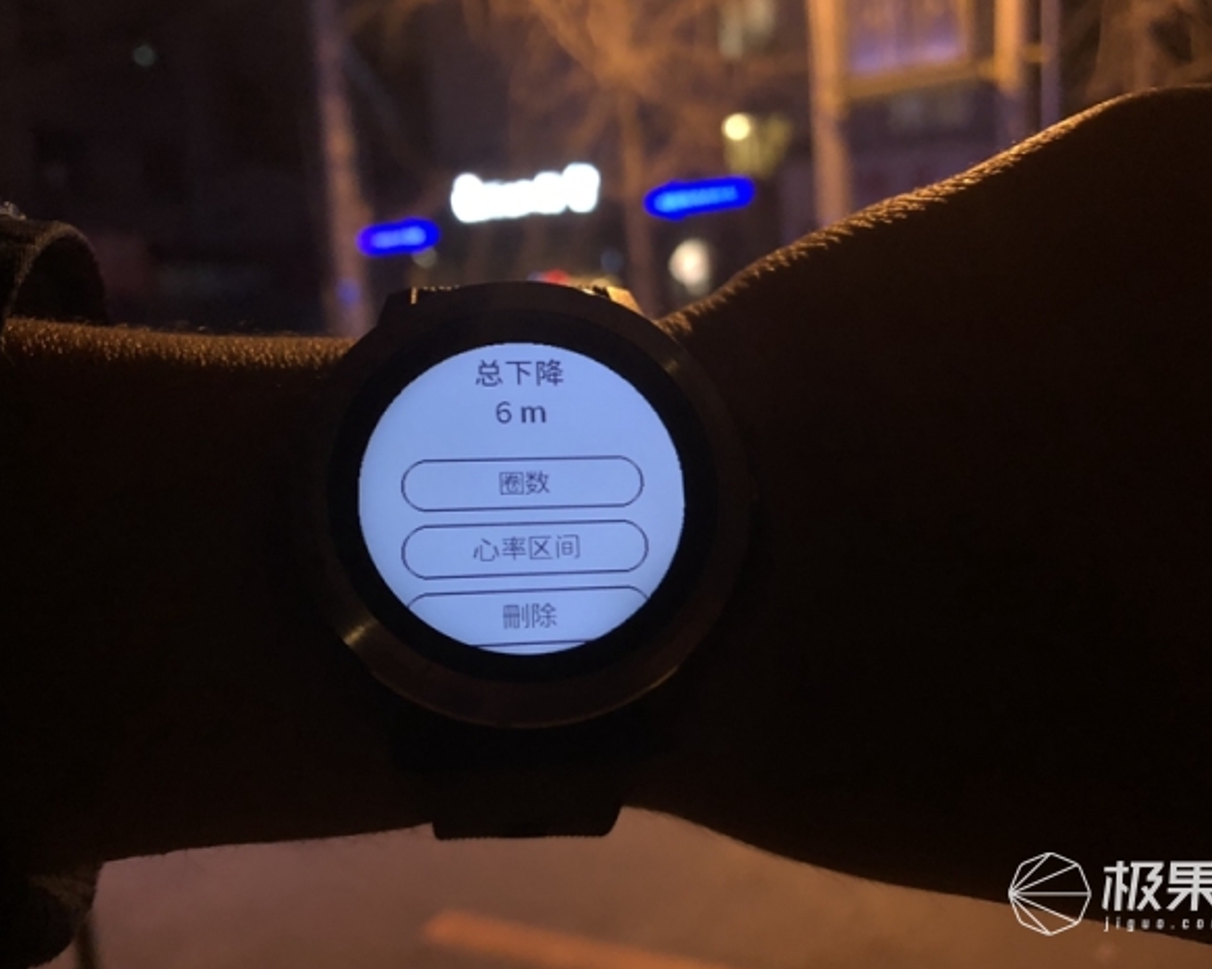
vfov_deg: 48.5
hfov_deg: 58.8
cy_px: 478
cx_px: 601
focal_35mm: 30
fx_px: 1076
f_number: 1.8
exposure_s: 1/11
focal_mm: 4
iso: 100
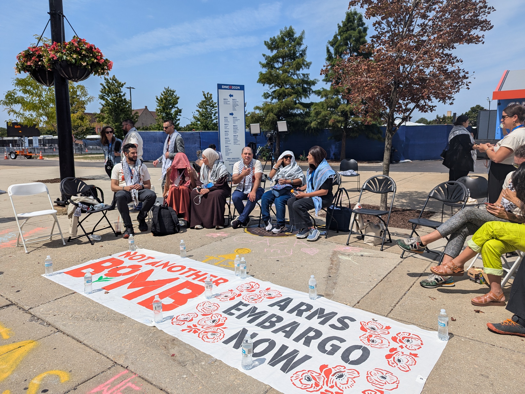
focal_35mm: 24
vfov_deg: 56.8
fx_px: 364
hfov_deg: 71.6
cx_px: 262
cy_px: 197
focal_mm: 6.81
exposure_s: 1/2513
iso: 51
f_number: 1.85
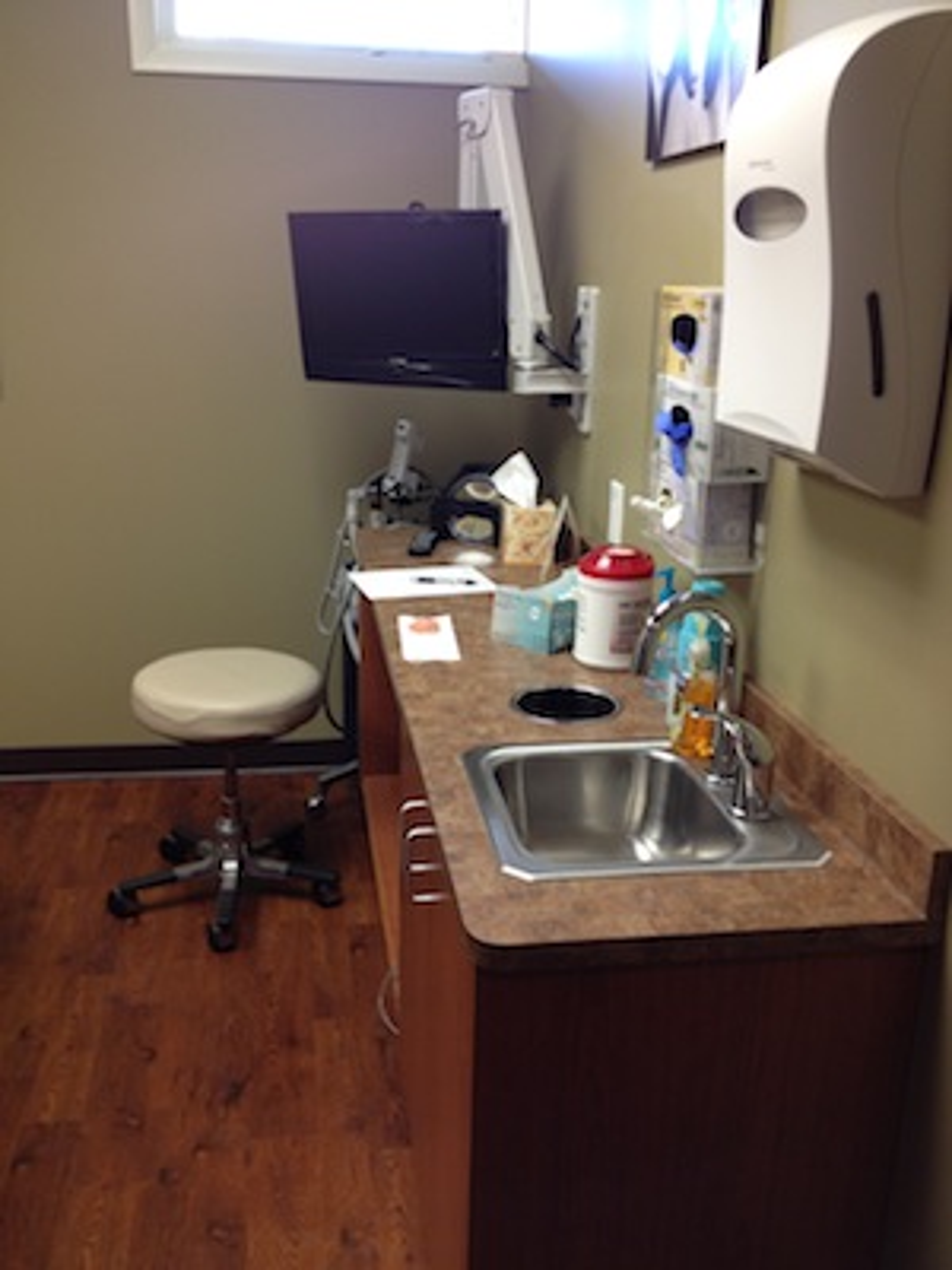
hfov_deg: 40.7
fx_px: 1283
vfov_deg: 52.6
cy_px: 635
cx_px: 476
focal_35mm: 35
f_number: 2.4
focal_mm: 4.28
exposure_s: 1/20
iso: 64
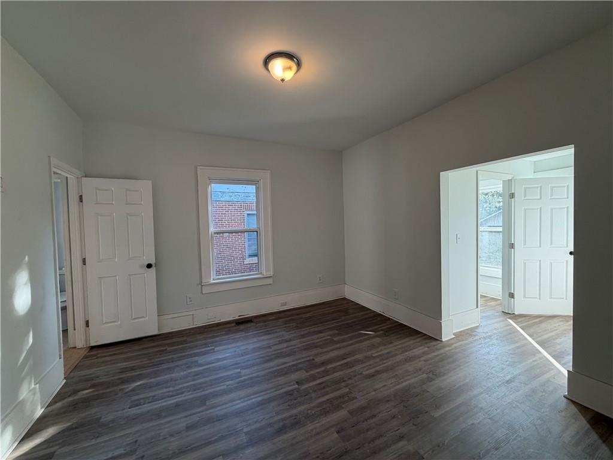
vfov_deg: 85.7
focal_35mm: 14
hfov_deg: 102.1
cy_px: 230
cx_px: 306
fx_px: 248
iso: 80
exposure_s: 1/120
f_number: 2.2
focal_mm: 2.22
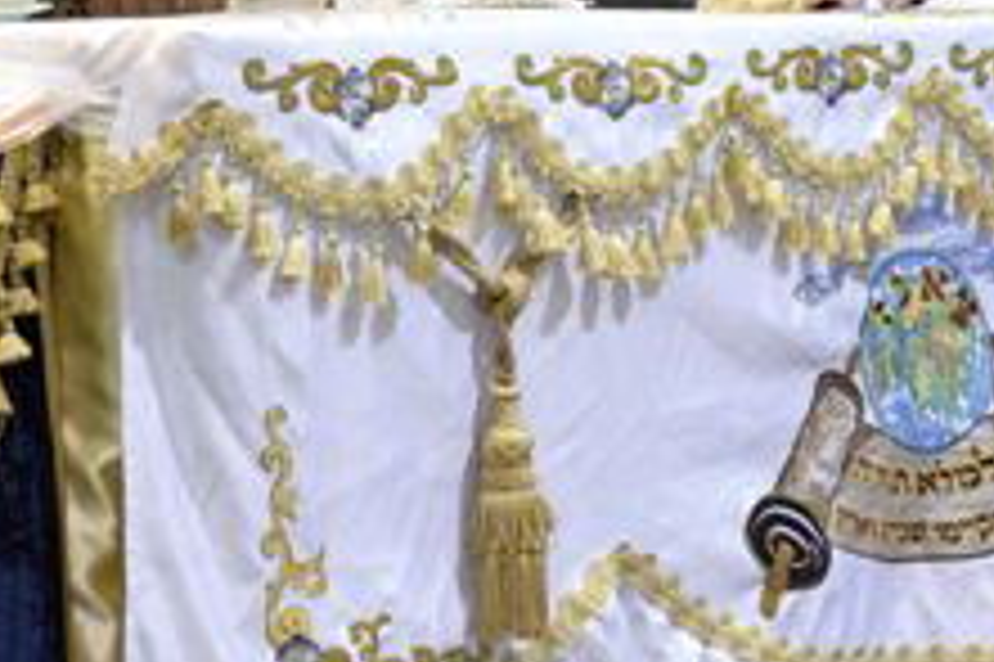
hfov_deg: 14.2
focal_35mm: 145
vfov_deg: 9.4
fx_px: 4001
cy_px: 2
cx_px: 571
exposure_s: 1/100
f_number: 5
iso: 3200
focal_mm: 50
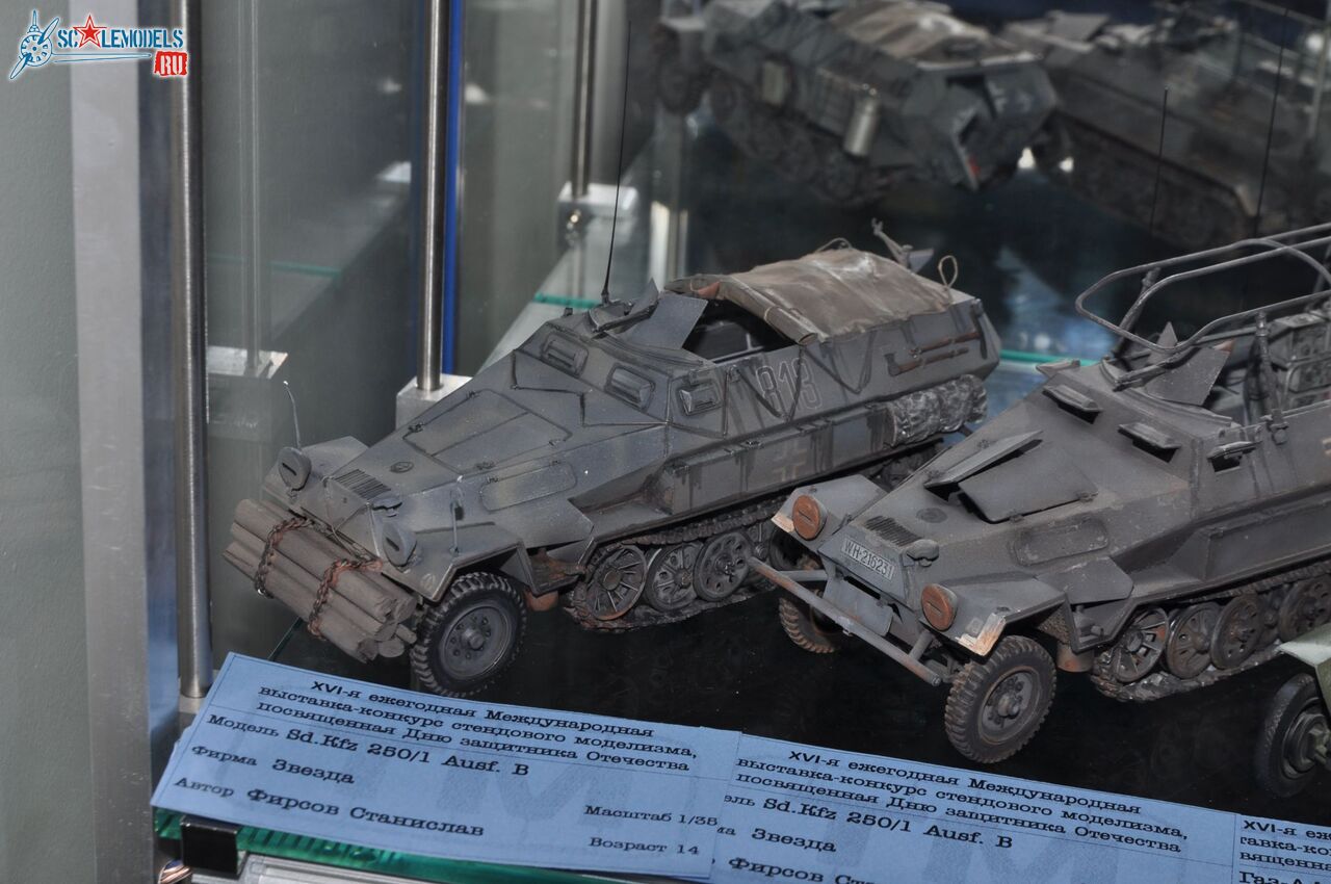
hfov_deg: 27.0
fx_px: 2769
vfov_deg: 18.1
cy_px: 442
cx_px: 666
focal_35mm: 75
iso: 200
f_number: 11
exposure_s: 1/200
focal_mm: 50
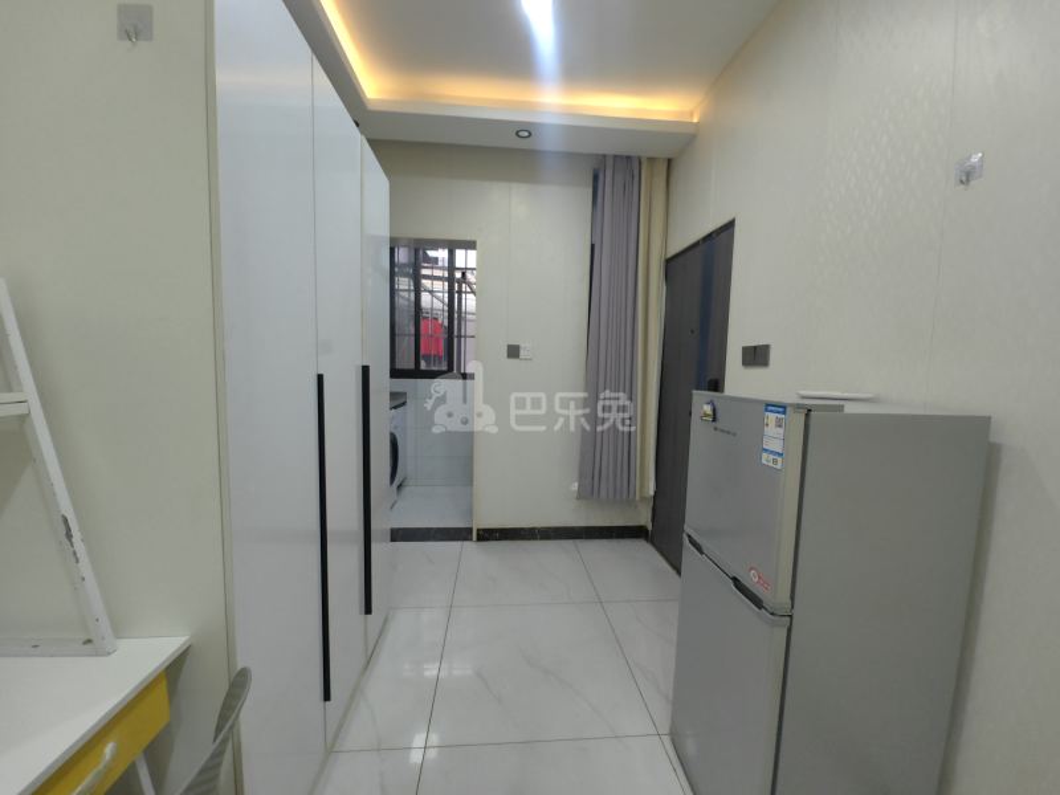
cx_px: 530
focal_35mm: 13
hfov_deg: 106.2
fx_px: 398
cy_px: 398
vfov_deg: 89.9
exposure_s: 1/50
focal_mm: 1.95
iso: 250
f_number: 2.2
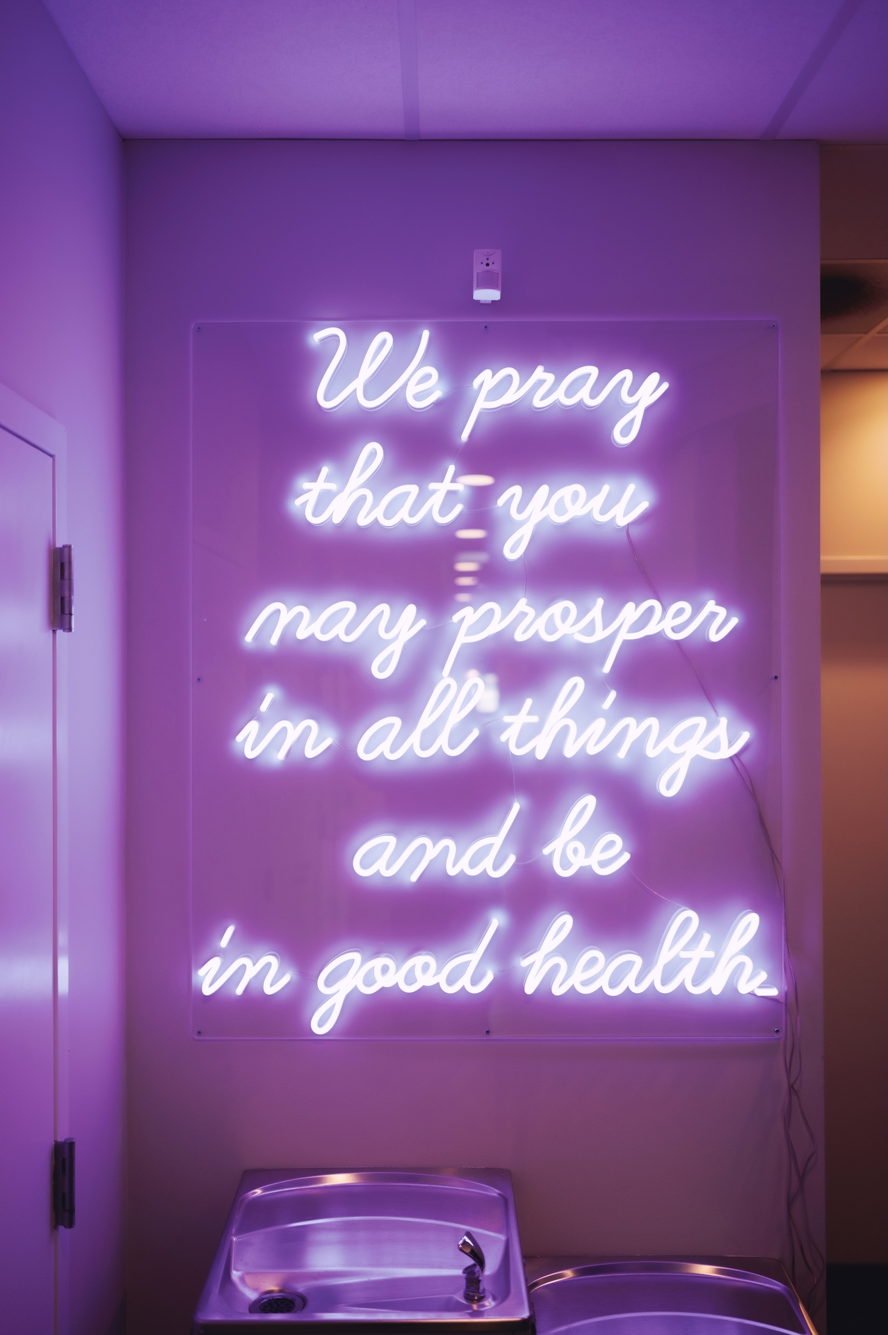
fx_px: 1297
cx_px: 444
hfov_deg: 37.8
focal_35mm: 35
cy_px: 668
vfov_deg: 54.5
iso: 500
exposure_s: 1/320
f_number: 1.8
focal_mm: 35
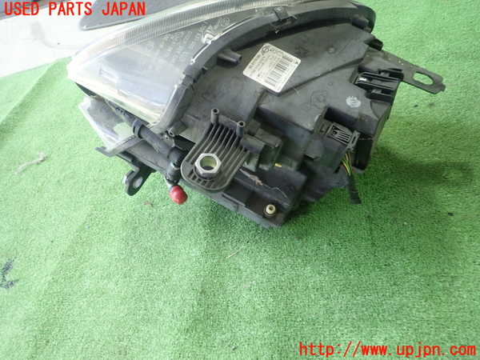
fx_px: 347
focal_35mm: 25
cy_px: 180
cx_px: 240
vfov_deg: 54.9
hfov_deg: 69.4
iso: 200
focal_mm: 4.5
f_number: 2
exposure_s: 1/50
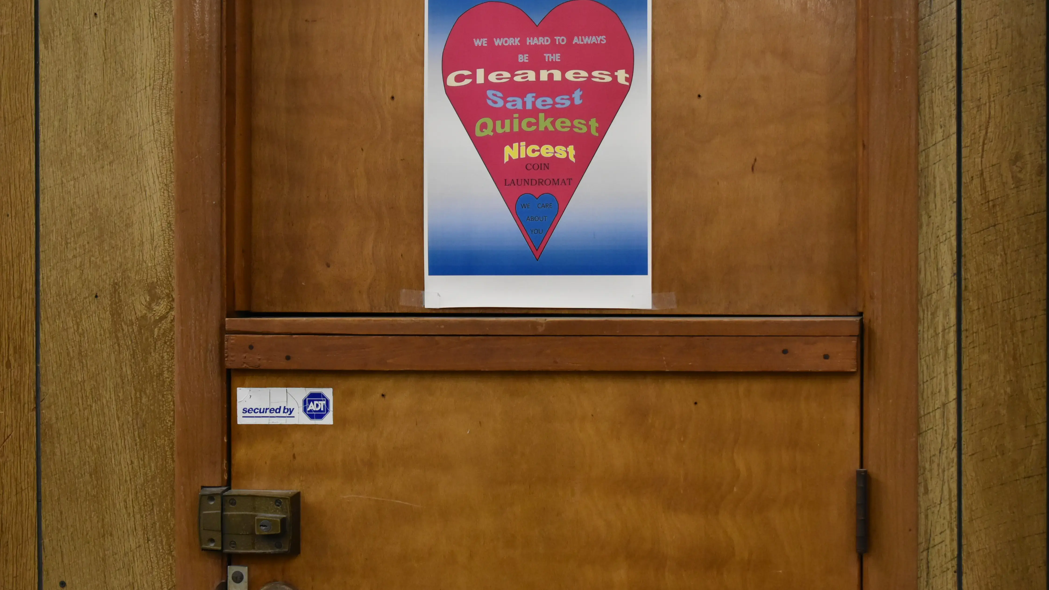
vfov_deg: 14.0
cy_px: 277
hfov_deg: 24.6
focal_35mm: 87
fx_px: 2407
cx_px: 525
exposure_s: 1/60
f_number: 5.6
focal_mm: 55
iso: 2200
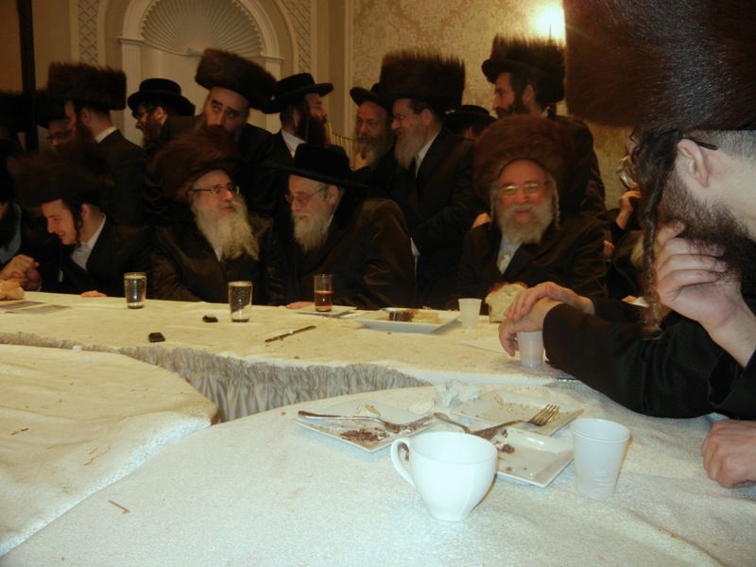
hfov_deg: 60.0
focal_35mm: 30
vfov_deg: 46.8
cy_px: 284
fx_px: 655
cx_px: 378
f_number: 3.5
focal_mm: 5.4
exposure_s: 1/30
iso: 200
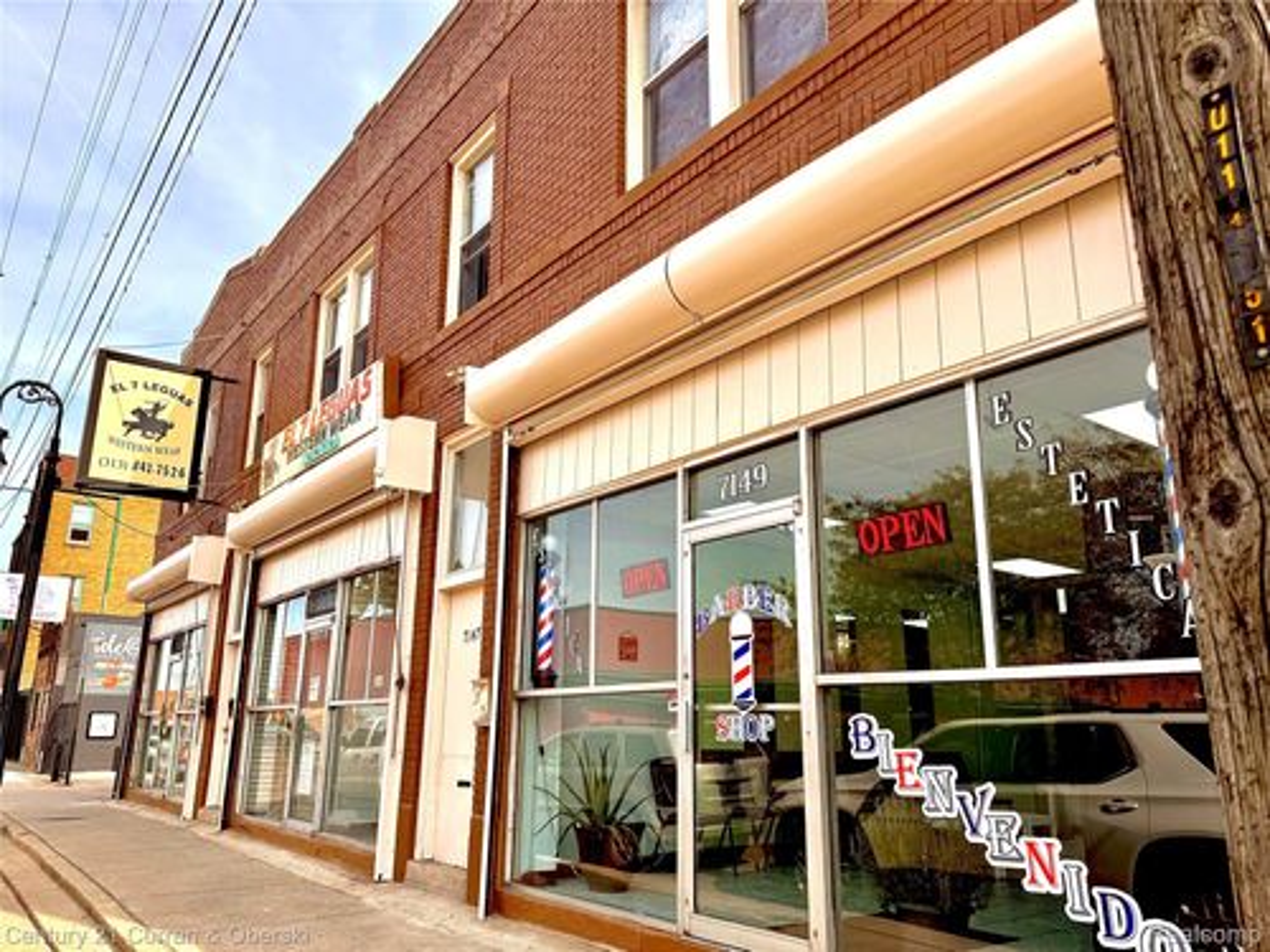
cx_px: 635
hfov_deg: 71.6
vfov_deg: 56.8
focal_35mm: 24
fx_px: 881
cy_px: 476
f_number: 1.78
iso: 80
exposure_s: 1/2299
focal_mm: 6.76
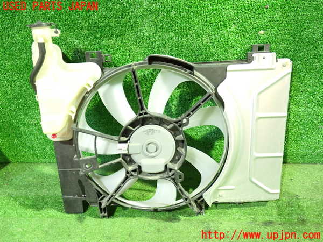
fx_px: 280
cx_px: 162
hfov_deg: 60.0
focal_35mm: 30
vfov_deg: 46.8
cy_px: 121
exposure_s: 1/13
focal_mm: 5.4
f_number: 2.3
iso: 800
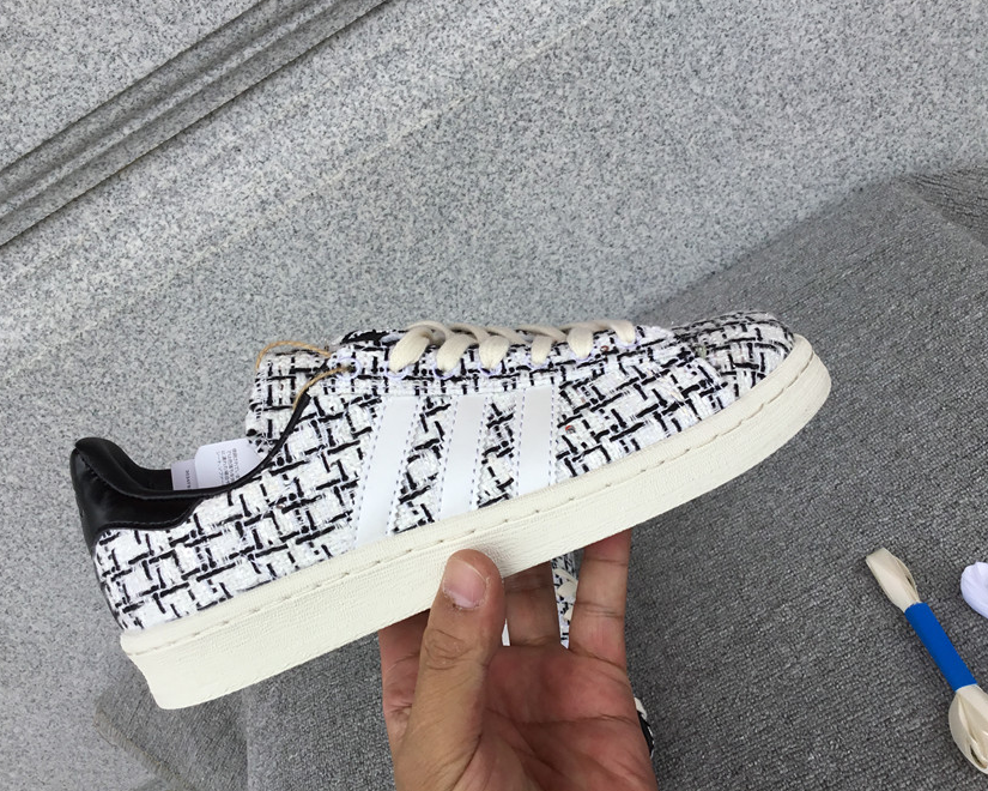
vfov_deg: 44.5
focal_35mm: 33
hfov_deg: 54.2
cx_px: 466
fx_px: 965
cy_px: 389
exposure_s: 1/515
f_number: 2.4
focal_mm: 3.3
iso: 25
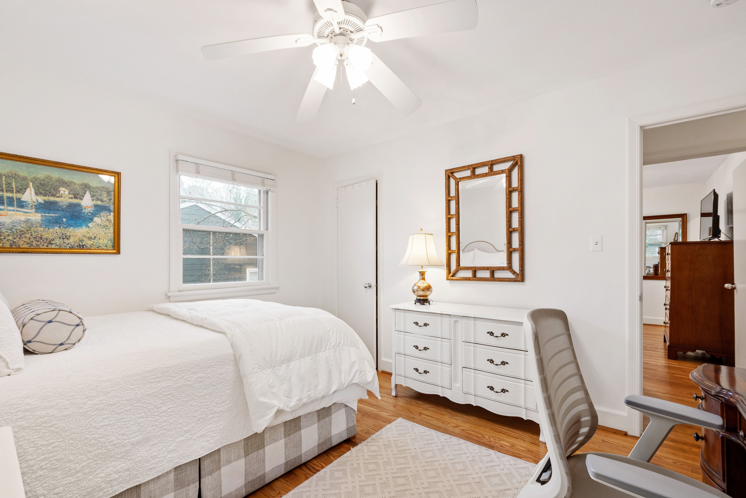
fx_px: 311
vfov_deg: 77.3
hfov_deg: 100.4
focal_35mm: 15
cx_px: 373
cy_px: 249
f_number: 8
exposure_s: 1/3
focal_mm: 10
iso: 100
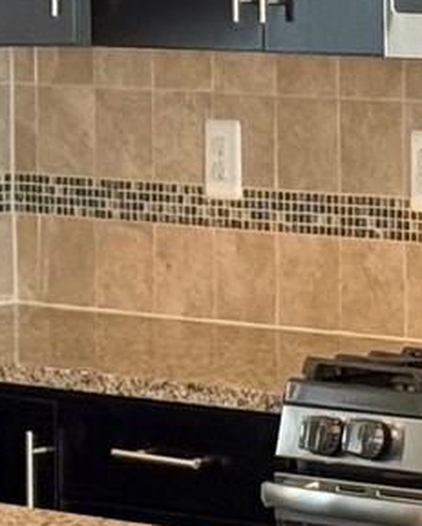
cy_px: 163
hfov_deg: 4.6
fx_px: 5191
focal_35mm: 333
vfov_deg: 5.8
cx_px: 619
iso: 250
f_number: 1.78
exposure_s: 1/60
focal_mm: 6.76
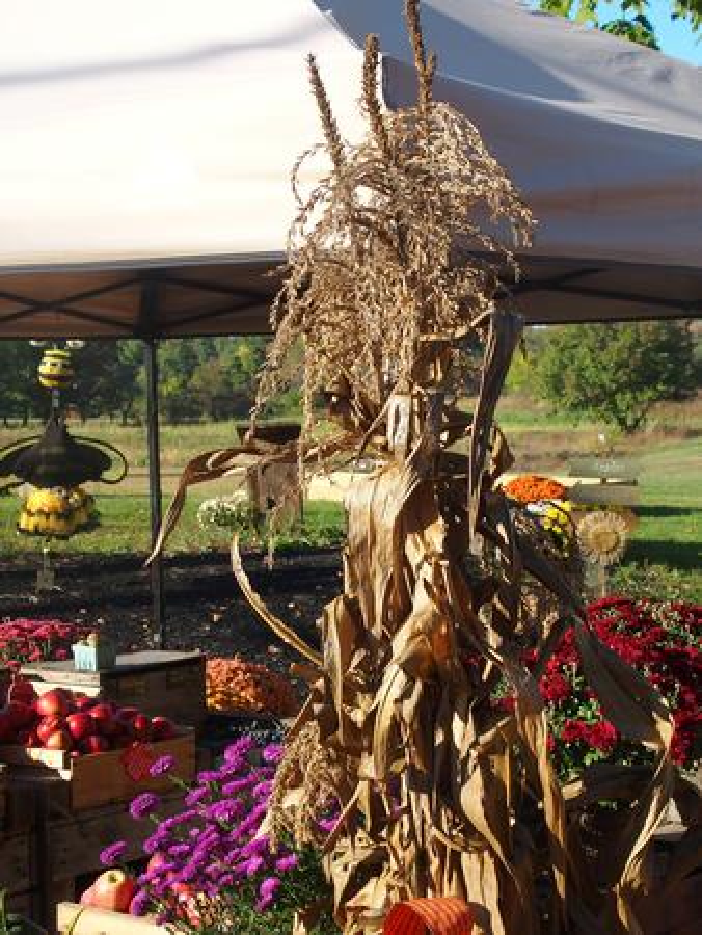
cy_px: 468
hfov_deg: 21.6
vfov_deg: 28.5
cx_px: 351
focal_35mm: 68
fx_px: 1837
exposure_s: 1/500
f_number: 3.5
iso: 100
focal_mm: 14.5
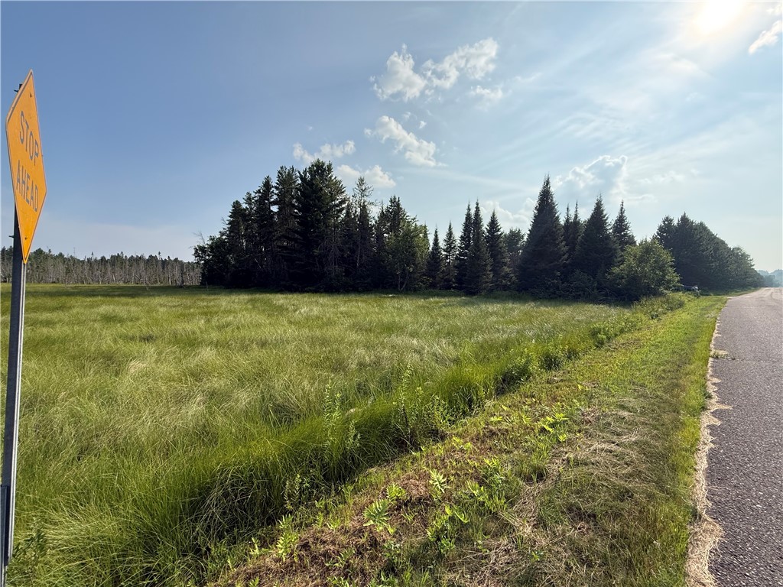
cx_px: 392
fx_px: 317
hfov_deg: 102.1
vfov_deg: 85.7
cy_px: 294
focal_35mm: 14
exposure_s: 1/2237
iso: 64
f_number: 2.2
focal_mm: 2.22
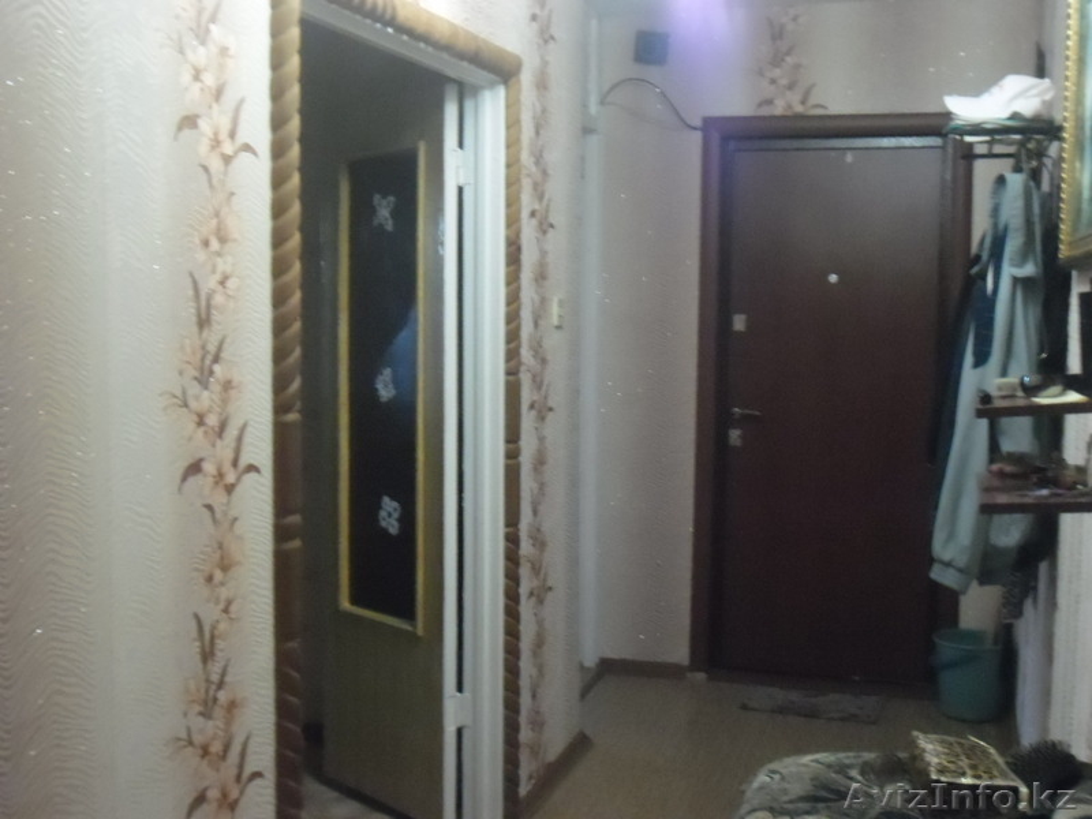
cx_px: 546
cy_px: 410
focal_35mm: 44
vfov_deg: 32.9
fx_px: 1388
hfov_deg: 42.9
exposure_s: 1/8
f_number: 4.5
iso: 800
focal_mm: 7.8
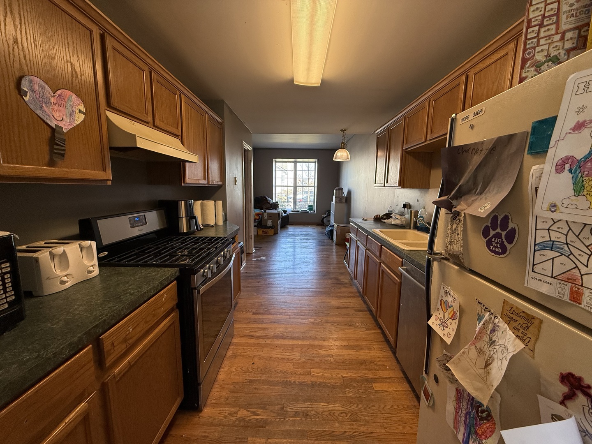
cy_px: 222
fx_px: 239
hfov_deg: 102.1
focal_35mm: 14
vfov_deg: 85.7
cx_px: 296
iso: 200
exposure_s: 1/120
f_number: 2.2
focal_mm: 2.22
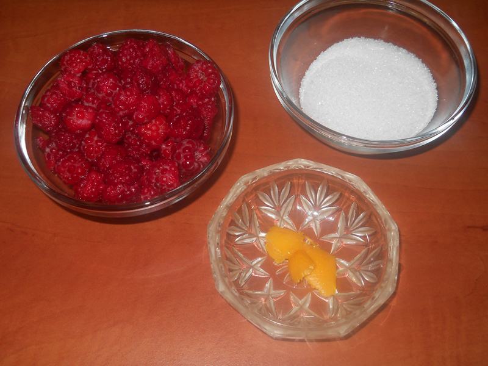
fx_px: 578
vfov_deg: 35.1
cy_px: 183
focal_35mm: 41
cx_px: 244
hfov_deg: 45.8
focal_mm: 6.72
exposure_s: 1/30
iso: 80
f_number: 5.5
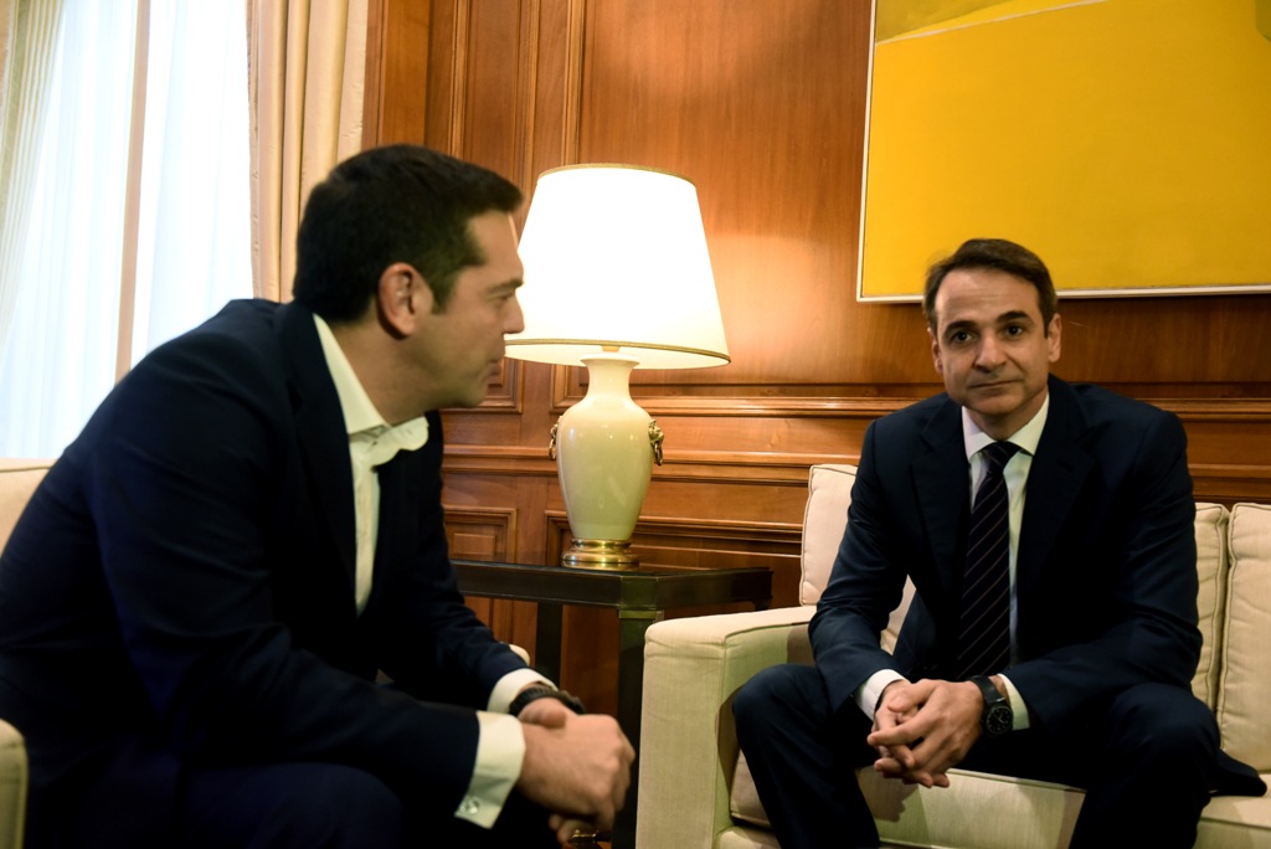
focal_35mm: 38
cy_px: 424
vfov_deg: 35.1
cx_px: 636
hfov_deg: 50.7
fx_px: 1342
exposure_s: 1/160
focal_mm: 38
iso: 4000
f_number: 3.2
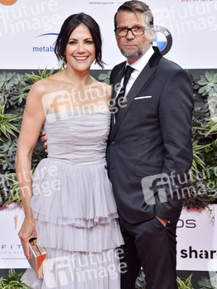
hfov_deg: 11.2
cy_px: 144
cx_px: 108
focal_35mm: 132
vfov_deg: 14.9
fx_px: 1103
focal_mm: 120
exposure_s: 1/160
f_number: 6.3
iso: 400
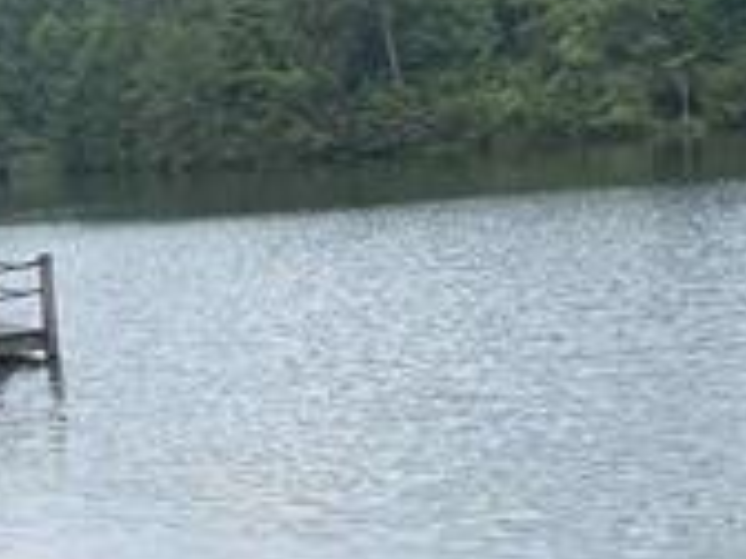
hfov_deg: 19.2
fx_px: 2134
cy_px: 350
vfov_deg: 14.9
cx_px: -22
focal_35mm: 99
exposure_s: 1/1701
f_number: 1.8
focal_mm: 4.25
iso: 32
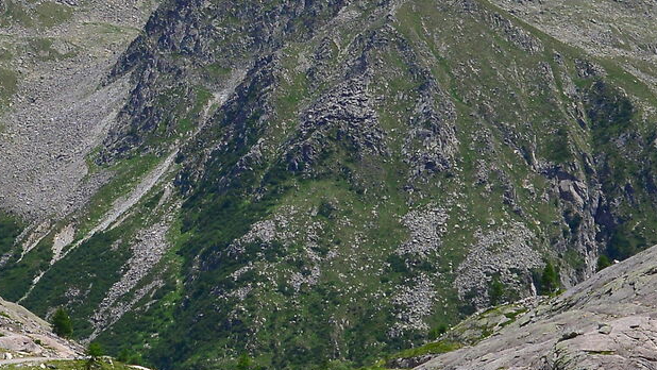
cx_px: 277
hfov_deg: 11.8
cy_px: 171
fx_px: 3189
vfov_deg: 6.6
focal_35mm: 183
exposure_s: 1/640
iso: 640
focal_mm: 45
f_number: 7.1
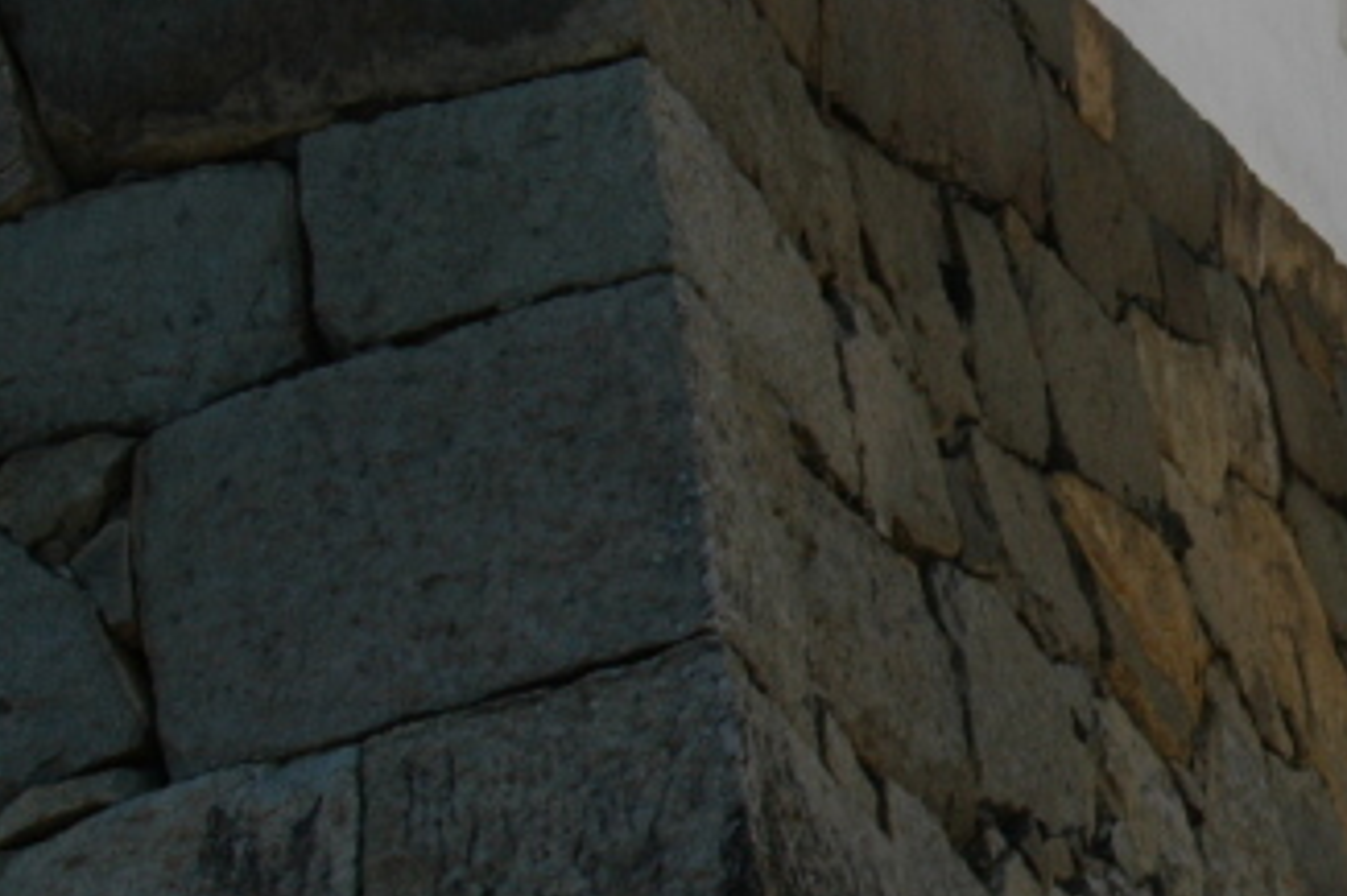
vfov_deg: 12.1
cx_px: 1847
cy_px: 345
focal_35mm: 113
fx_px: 4226
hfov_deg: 16.9
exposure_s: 1/250
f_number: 8
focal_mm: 24
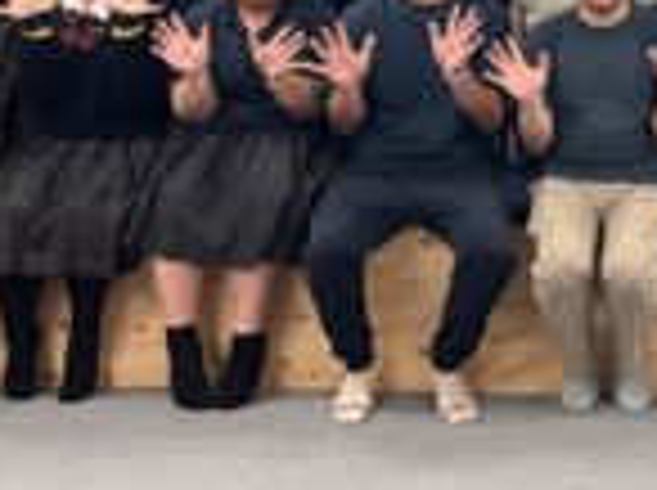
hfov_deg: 24.5
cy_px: -81
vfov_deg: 18.4
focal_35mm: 76
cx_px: 659
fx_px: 1440
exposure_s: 1/60
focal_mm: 5.1
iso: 80
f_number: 1.6
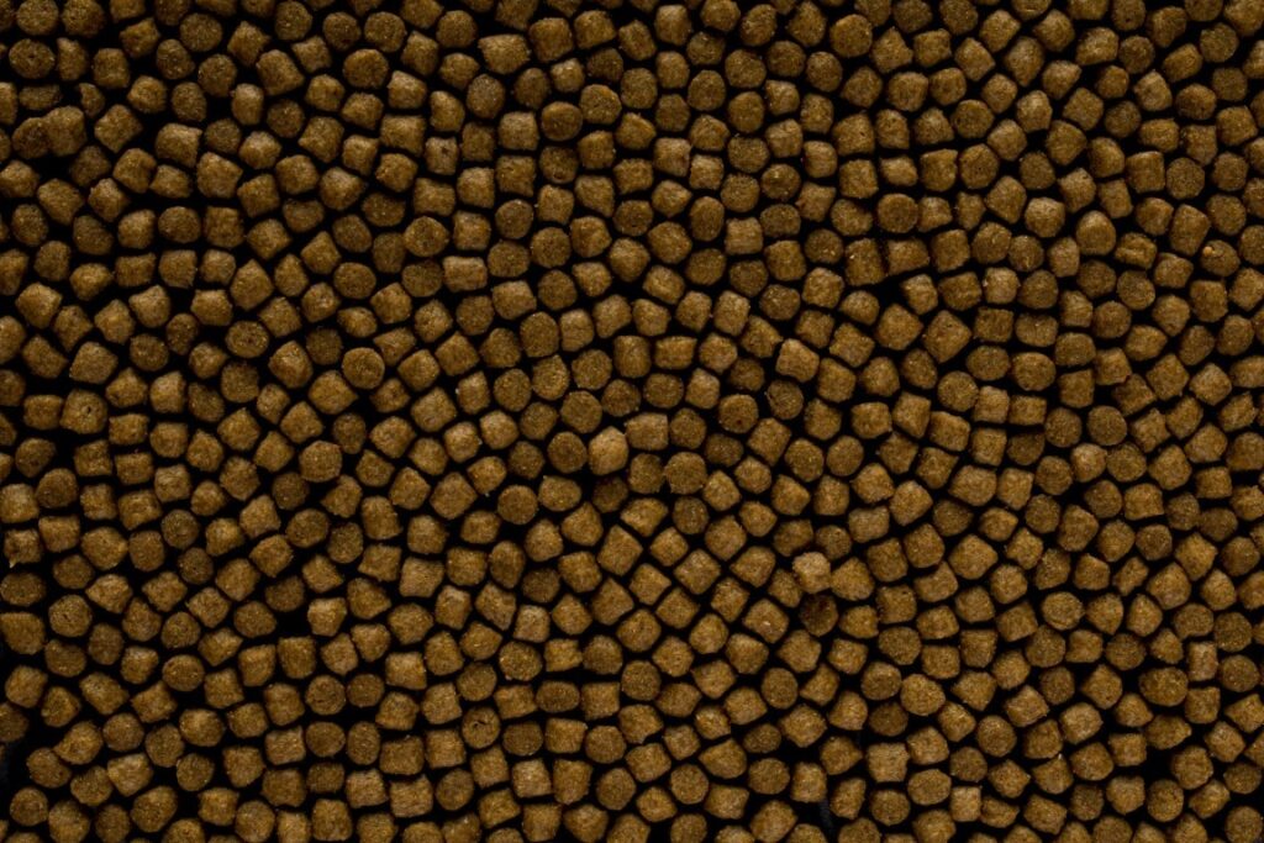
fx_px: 1843
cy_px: 422
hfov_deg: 37.8
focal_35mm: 52
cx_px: 632
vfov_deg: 25.8
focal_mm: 35
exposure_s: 1/160
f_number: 18
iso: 200
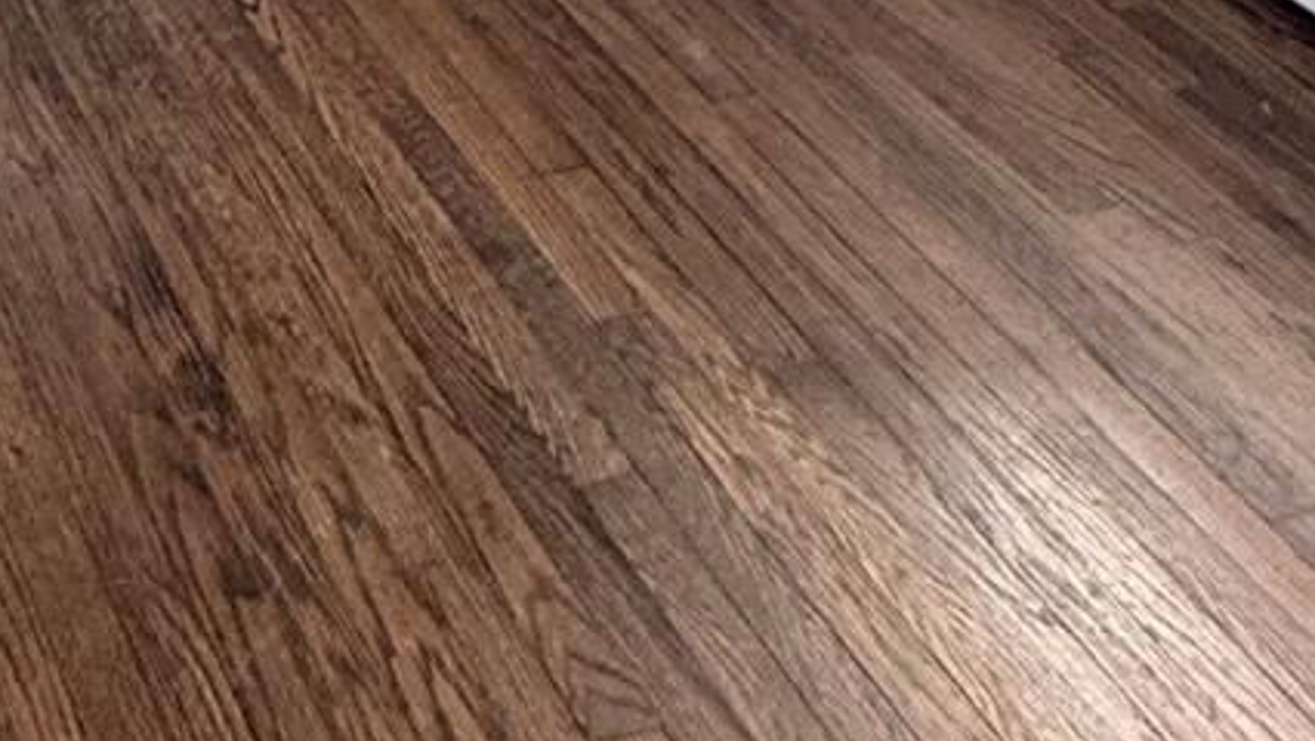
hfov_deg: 31.6
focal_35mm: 55
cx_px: -262
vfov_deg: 14.5
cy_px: -1022
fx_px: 1918
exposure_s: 1/120
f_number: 2.2
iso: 320
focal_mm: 2.22
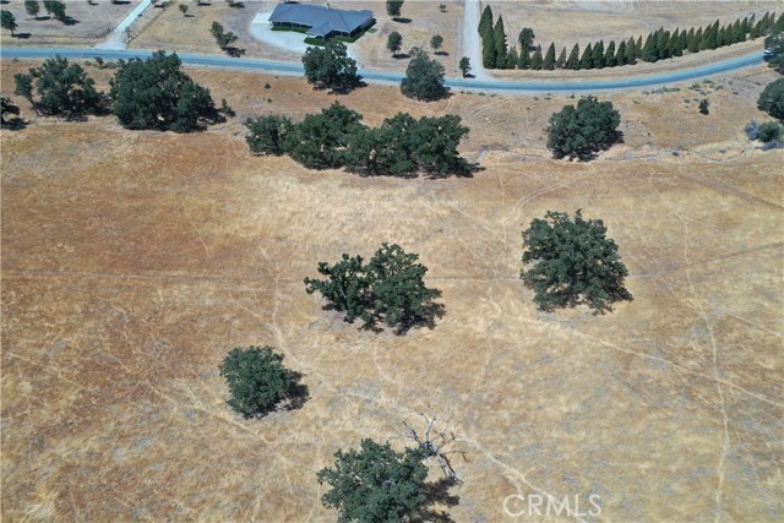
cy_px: 262
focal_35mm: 28
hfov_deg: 65.5
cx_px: 392
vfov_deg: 46.4
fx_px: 610
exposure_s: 1/500
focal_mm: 10.26
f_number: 5.6
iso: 100
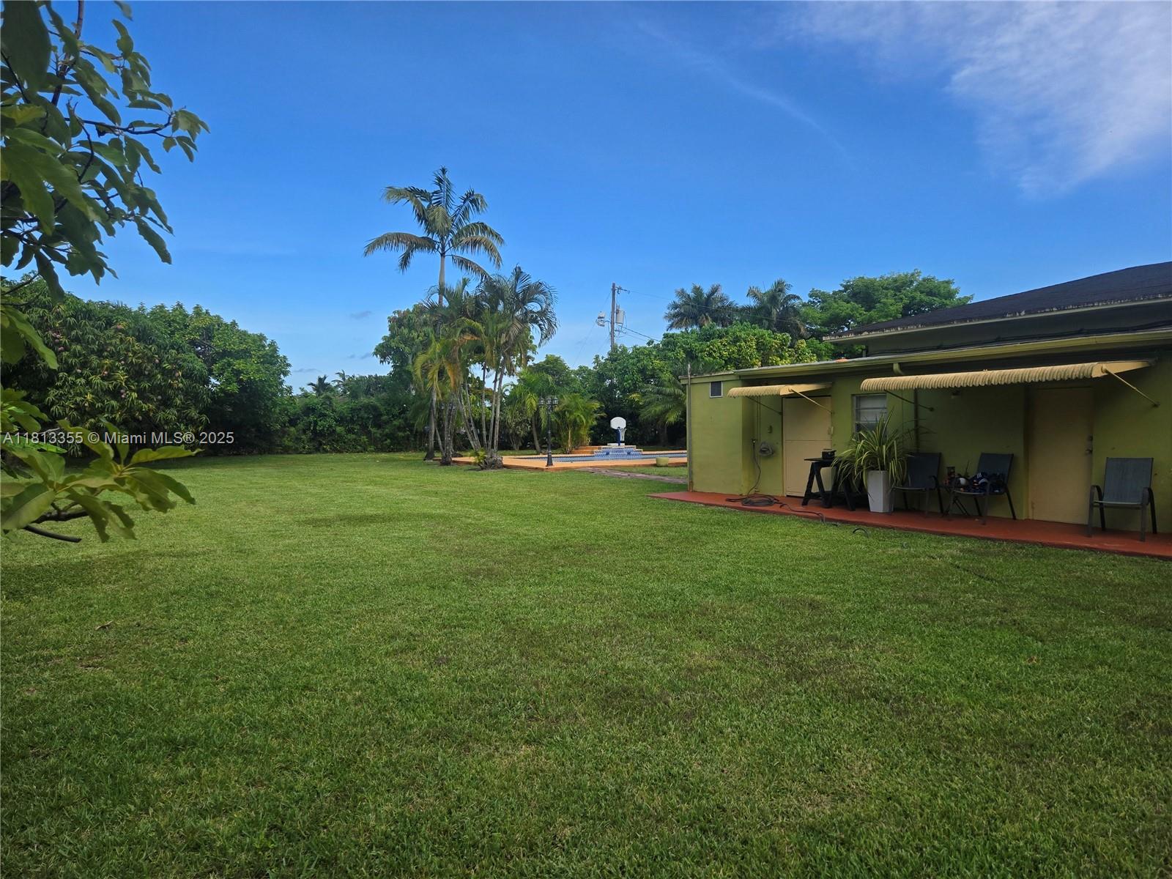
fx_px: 779
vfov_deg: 58.9
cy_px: 440
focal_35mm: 23
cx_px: 586
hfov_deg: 73.9
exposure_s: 1/2921
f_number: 1.8
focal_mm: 5.4
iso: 64
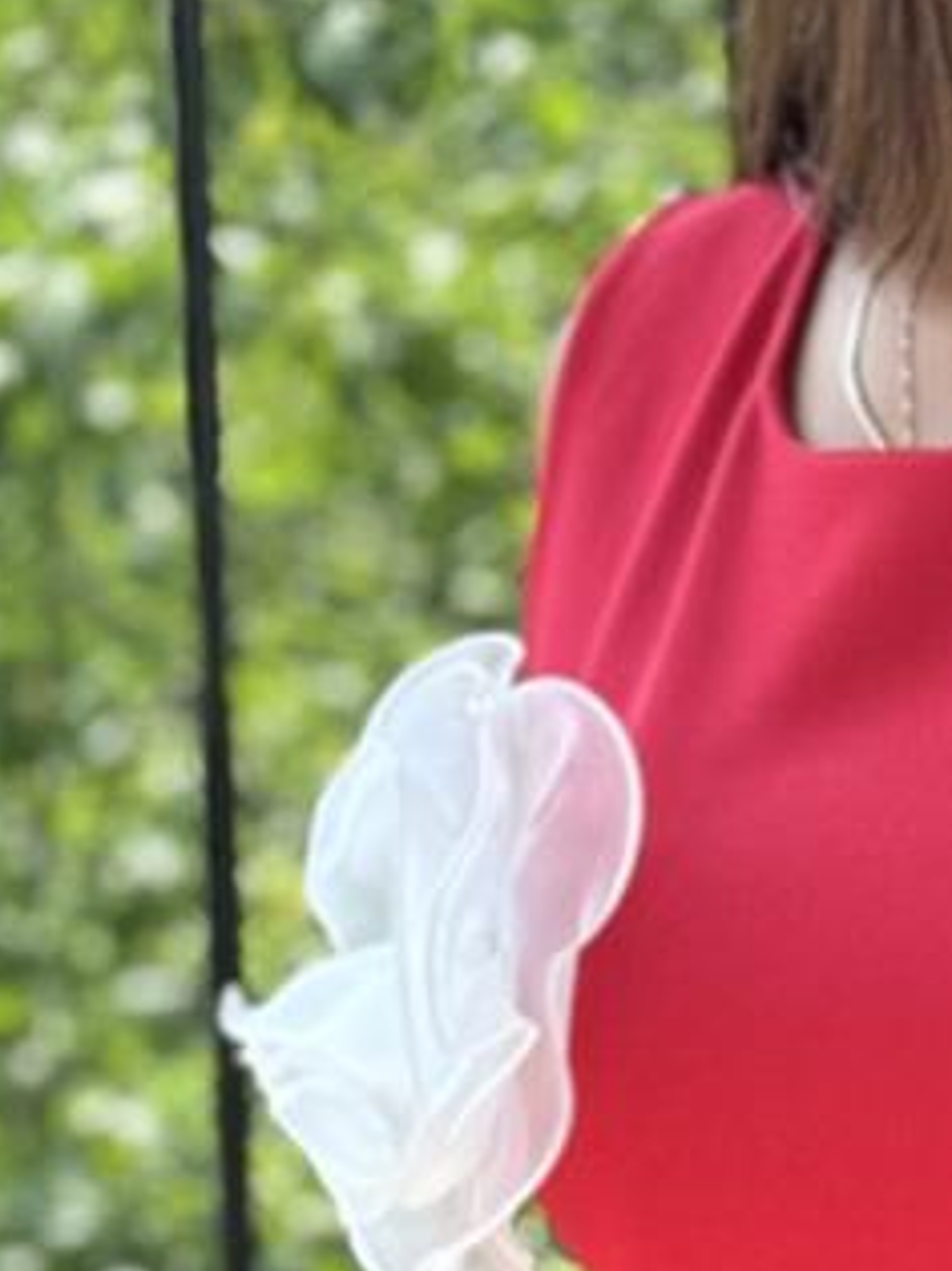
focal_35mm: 203
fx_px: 7449
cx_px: 1545
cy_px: 1479
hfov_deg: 7.2
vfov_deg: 9.6
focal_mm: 6.76
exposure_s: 1/168
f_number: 1.78
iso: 64
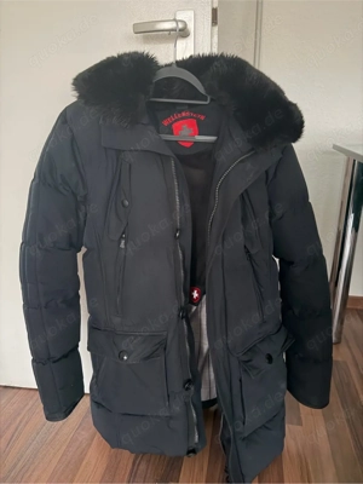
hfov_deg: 56.8
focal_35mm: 24
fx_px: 336
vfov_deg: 71.6
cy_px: 242
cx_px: 182
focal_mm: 6.76
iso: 1600
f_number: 1.78
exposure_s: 1/23
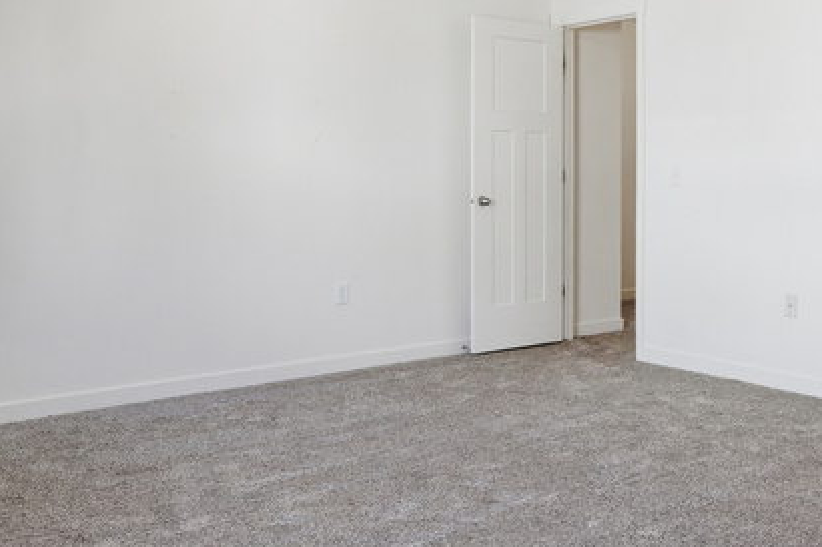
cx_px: 571
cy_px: 152
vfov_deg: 32.9
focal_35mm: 40
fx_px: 913
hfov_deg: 47.4
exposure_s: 1/50
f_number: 9
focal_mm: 16
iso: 250
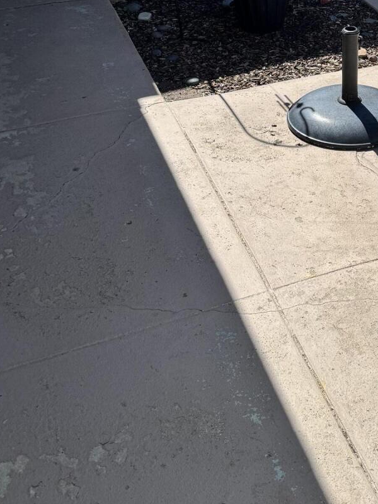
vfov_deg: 31.0
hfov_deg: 22.9
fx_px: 874
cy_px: 71
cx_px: 425
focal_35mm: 60
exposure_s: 1/5814
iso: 80
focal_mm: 6.76
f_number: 1.78
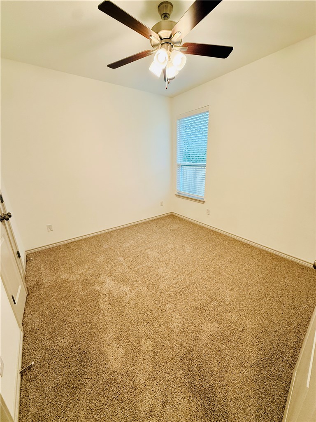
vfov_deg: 102.1
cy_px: 211
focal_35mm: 14
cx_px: 158
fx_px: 170
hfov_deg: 85.7
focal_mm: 2.22
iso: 200
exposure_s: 1/120
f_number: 2.2
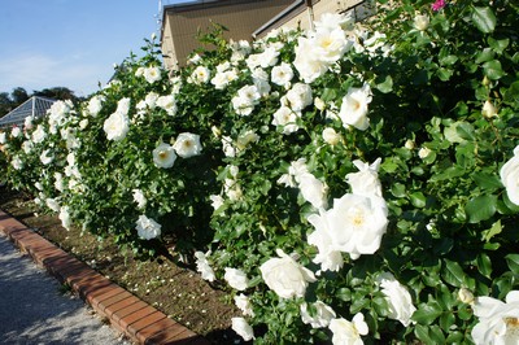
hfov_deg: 67.4
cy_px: 172
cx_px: 260
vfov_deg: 47.9
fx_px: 389
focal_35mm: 27
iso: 200
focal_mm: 18
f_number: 11
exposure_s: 1/160
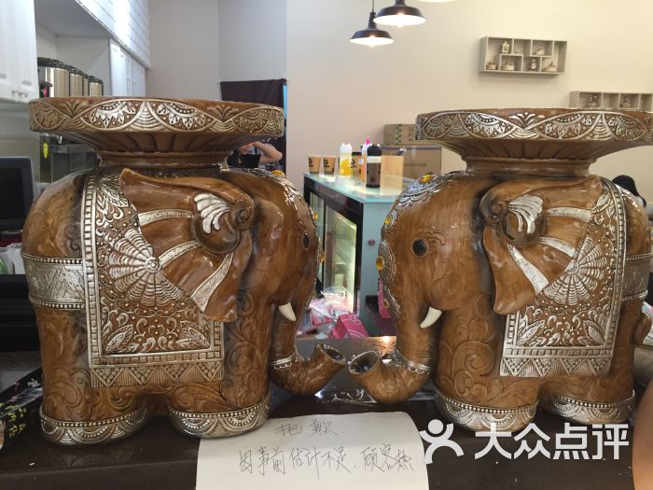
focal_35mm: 29
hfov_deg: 61.7
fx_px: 547
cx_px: 326
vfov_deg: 48.2
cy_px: 245
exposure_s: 1/33
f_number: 2.2
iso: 160
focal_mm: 4.15
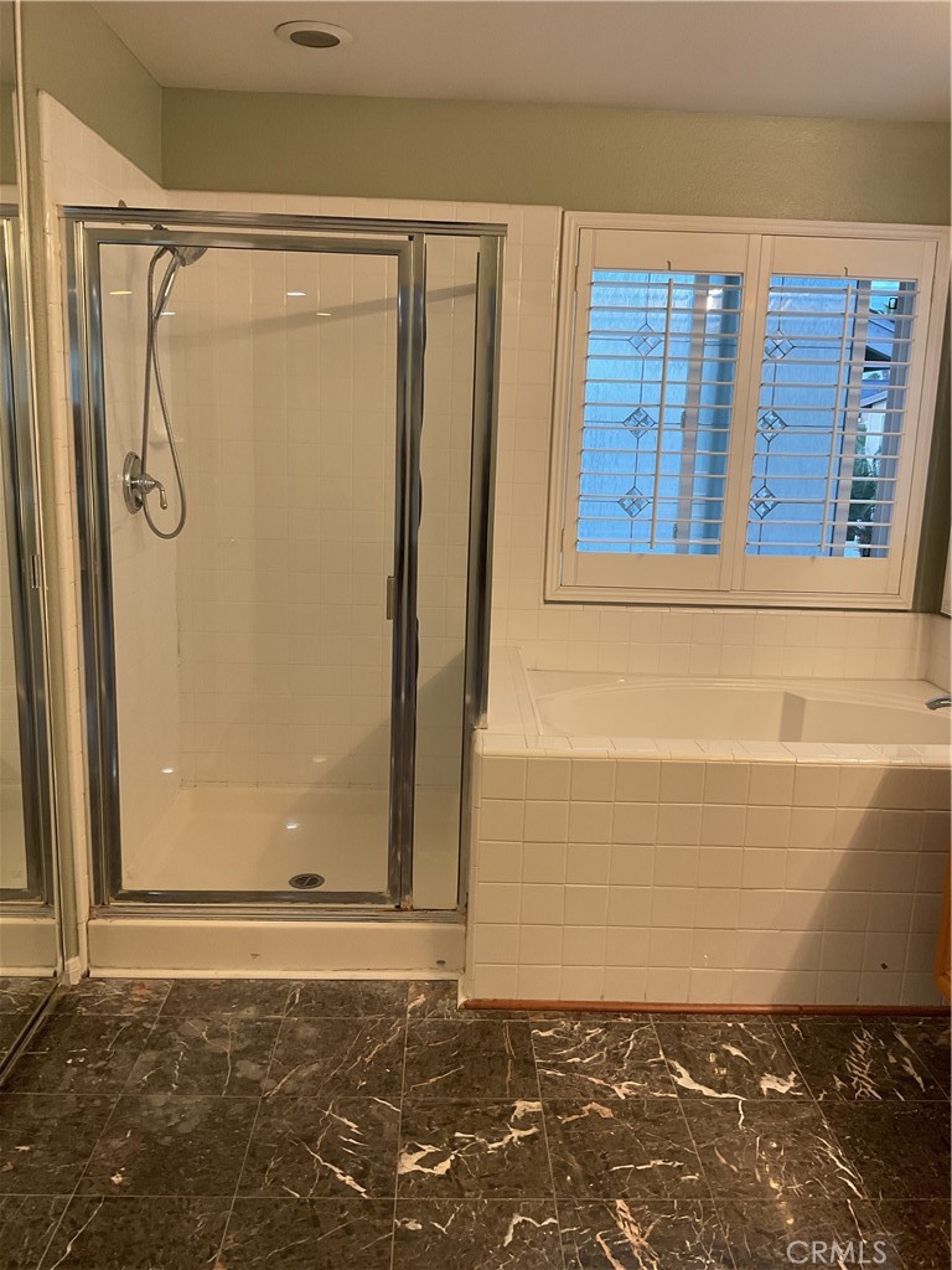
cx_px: 476
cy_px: 635
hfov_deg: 48.2
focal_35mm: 29
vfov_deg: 61.7
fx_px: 1063
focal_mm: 3
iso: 64
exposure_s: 1/60
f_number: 1.8
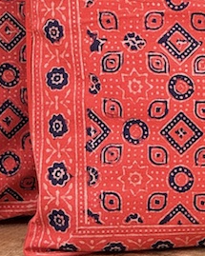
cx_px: 181
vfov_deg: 6.9
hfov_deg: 5.6
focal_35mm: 278
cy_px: -49
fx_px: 2110
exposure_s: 1/99
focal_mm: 9
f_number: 2.8
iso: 125
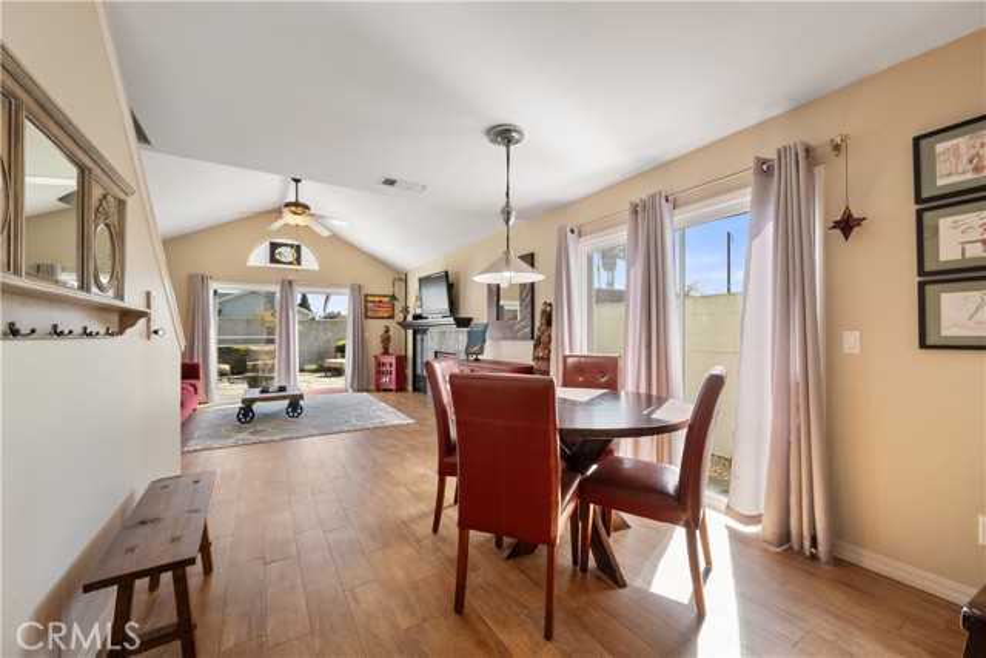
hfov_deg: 104.2
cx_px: 493
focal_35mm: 14
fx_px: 384
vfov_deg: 81.2
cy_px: 329
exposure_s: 1/13
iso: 100
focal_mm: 14
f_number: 8
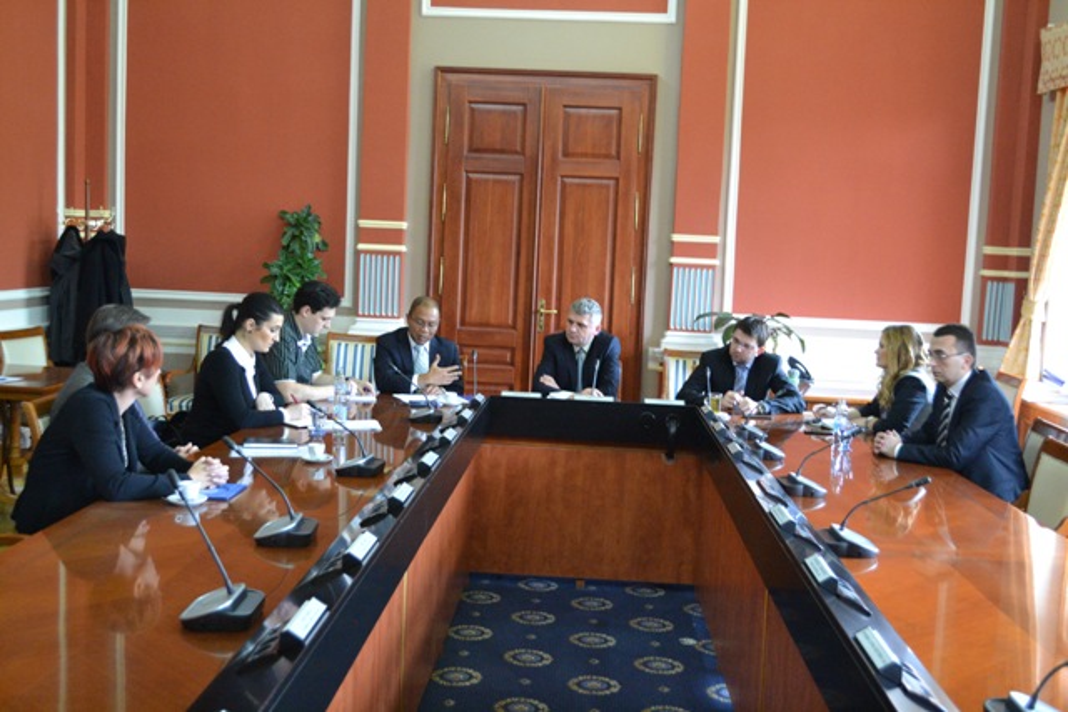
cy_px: 356
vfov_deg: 34.2
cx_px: 534
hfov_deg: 49.5
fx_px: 1157
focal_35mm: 39
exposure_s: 1/30
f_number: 4.2
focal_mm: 26
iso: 3200
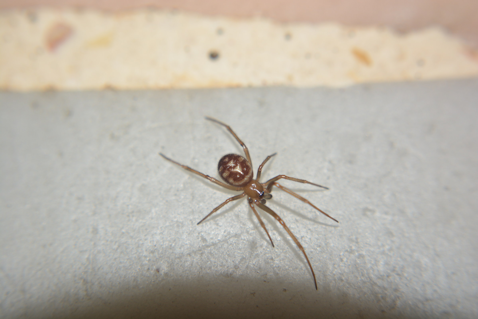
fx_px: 896
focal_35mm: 68
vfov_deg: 20.2
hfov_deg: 29.9
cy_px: 160
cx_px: 239
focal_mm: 45
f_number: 5.6
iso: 200
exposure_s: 1/30
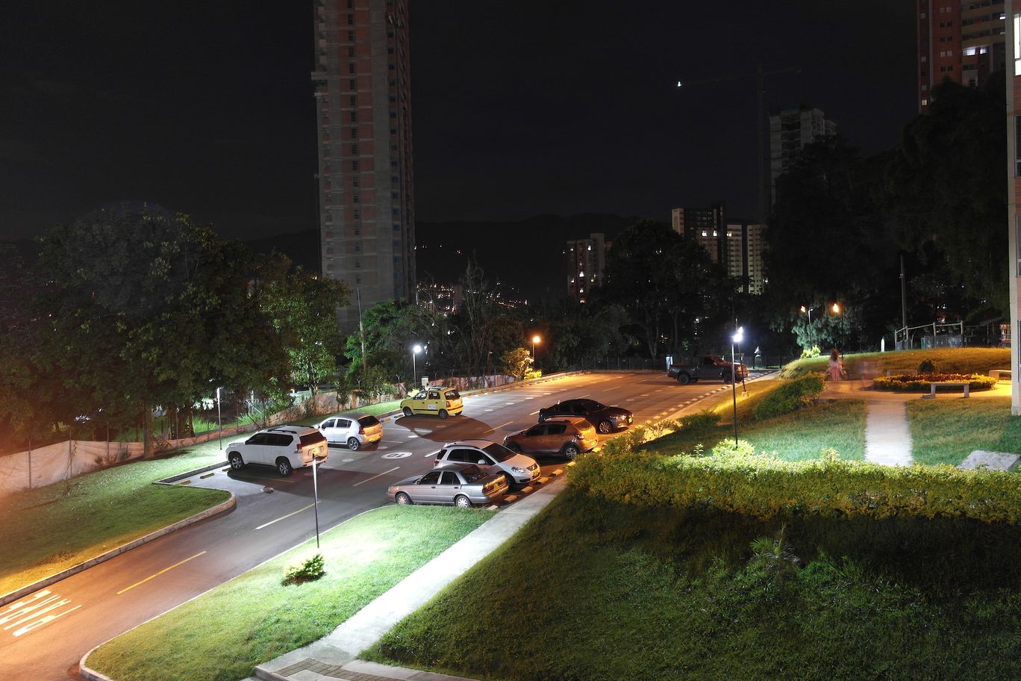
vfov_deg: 43.6
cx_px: 510
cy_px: 340
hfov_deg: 61.9
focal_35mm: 30
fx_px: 851
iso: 400
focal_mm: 20
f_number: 3.5
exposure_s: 1.6
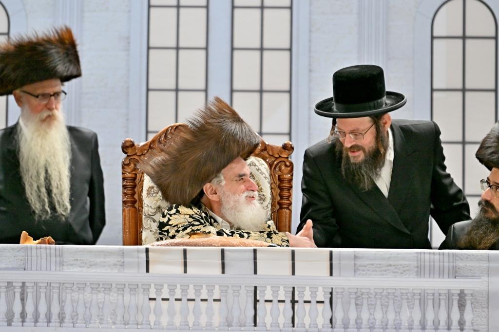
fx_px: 4157
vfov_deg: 4.6
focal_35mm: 300
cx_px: 250
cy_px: 166
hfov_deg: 6.9
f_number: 2.8
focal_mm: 200
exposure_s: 1/125
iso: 400
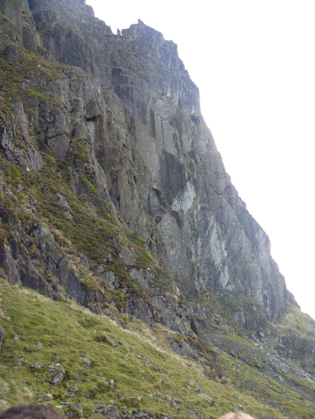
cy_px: 210
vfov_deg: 51.4
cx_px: 158
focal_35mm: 36
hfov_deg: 39.7
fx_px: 437
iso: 100
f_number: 2.8
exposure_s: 1/80
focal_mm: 6
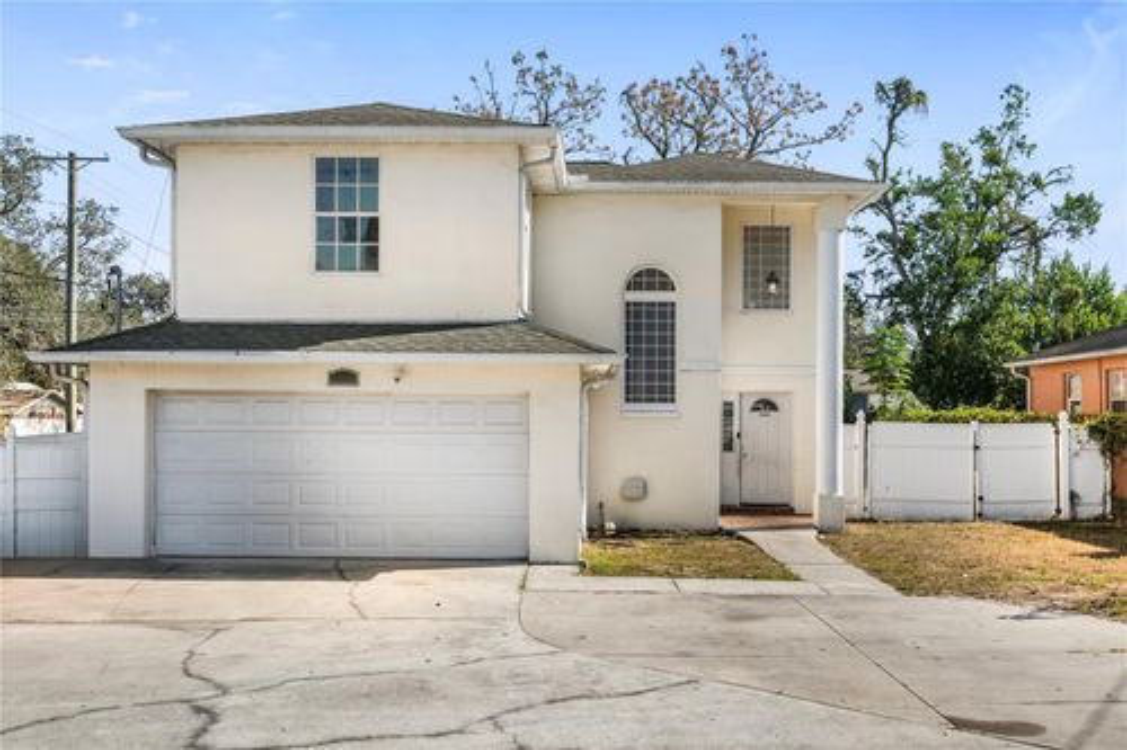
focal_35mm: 35
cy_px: 375
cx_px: 564
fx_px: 1095
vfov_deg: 37.8
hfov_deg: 54.5
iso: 100
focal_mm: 35
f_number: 8
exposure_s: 1/13
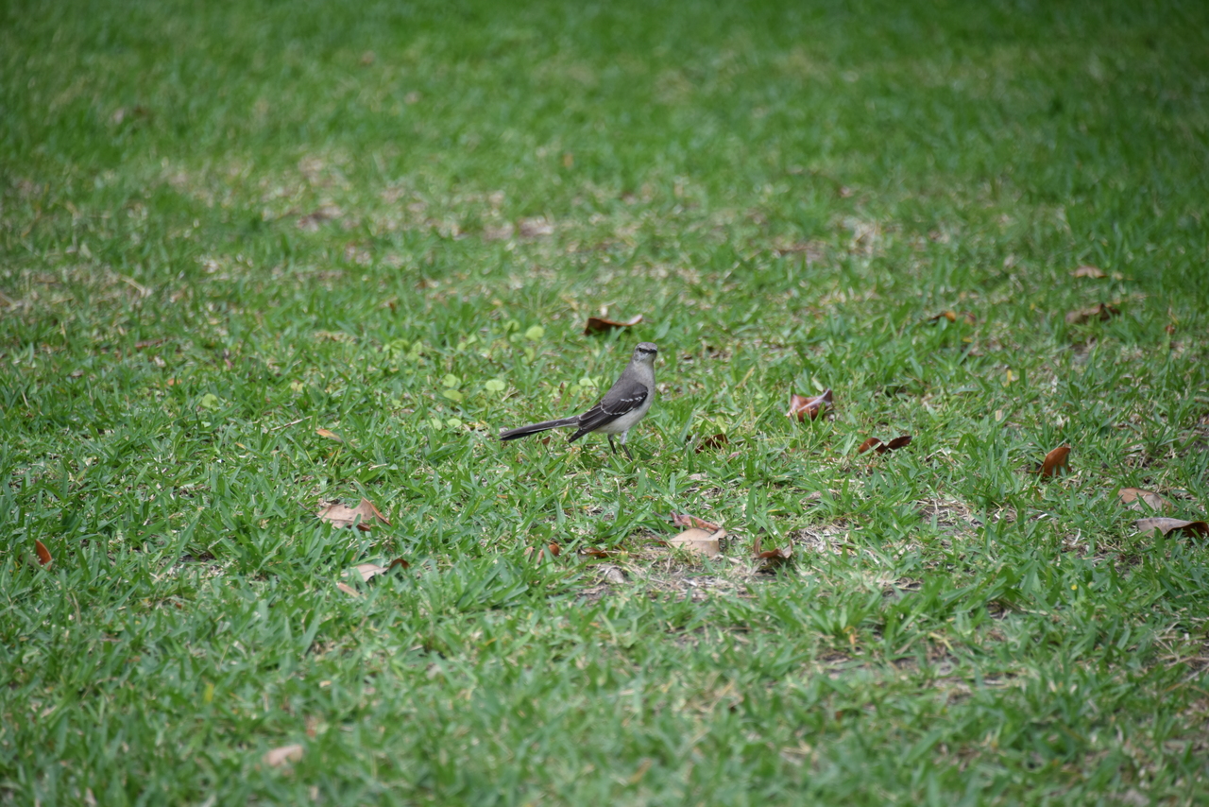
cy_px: 404
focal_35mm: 300
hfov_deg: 6.9
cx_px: 604
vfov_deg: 4.6
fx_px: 10077
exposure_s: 1/640
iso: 560
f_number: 5.6
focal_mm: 300
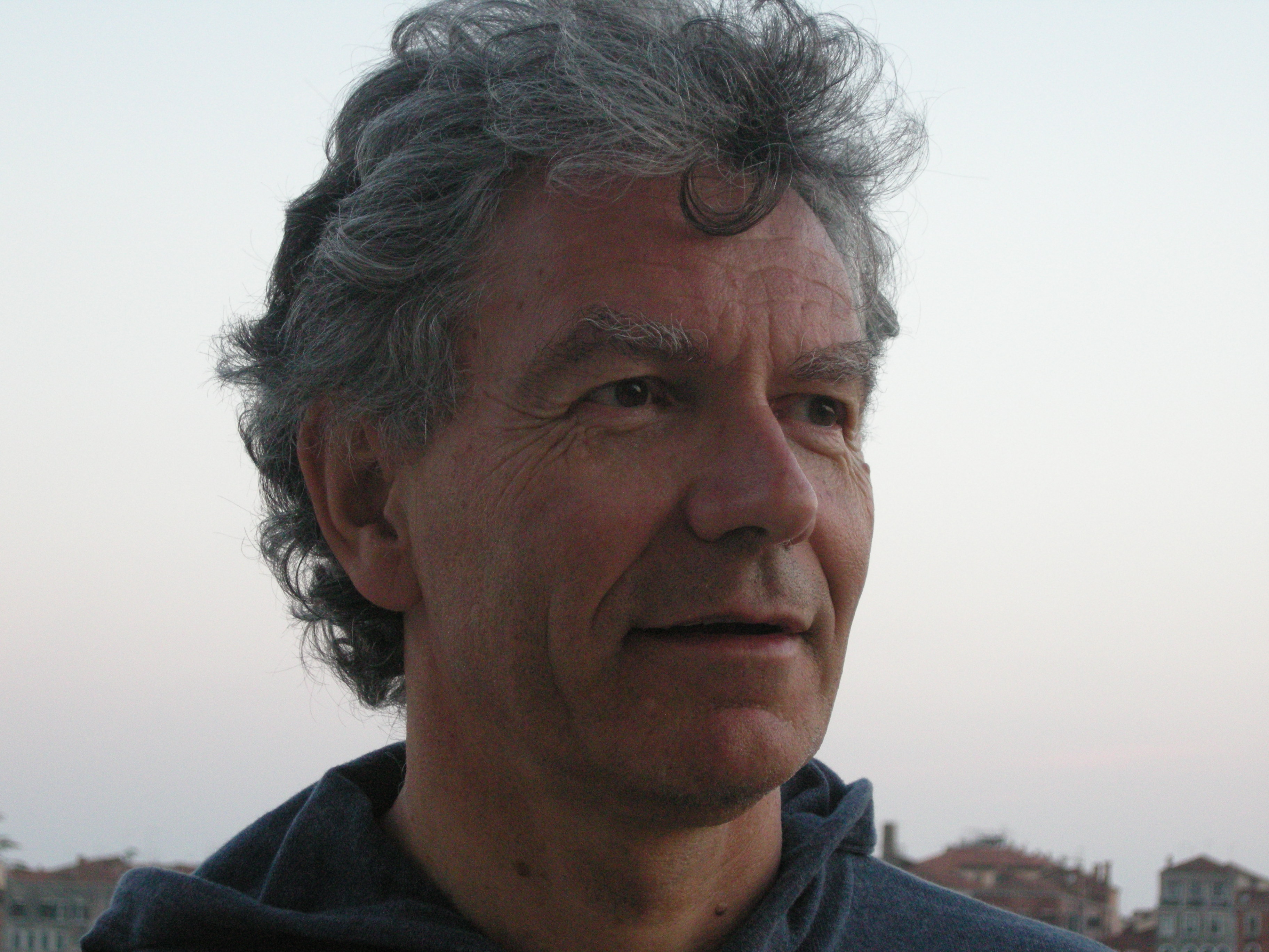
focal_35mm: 103
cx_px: 634
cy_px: 476
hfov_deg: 19.1
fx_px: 3776
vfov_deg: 14.4
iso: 389
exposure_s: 1/44.4
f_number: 4.7
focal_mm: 21.5
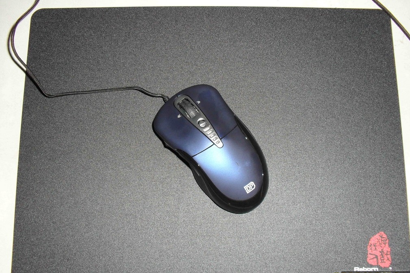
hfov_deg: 51.9
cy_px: 152
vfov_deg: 35.9
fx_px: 421
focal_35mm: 37
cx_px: 208
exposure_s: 1/45
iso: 200
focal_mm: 6.3
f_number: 3.2
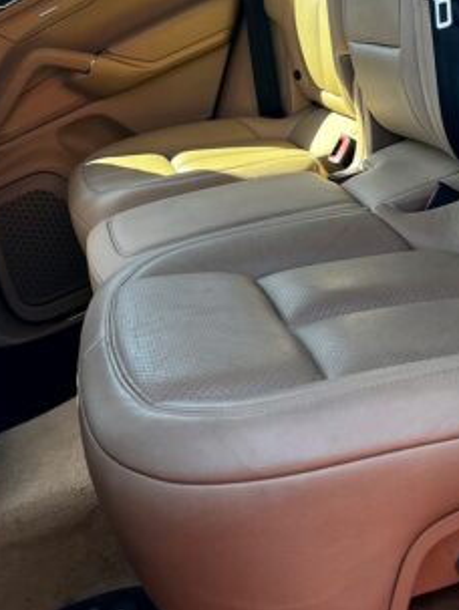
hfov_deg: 27.0
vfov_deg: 33.0
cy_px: 20
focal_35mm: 54
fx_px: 953
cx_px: 160
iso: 40
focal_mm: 5.1
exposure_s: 1/200
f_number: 1.6
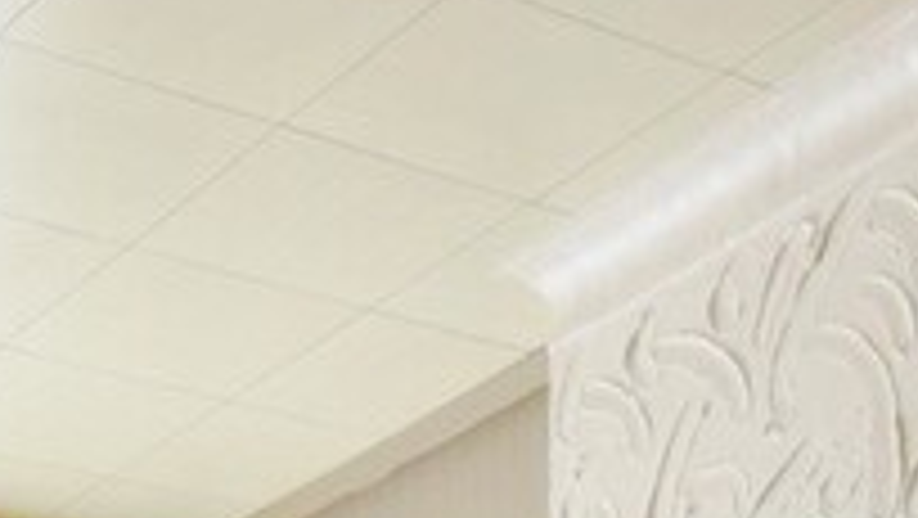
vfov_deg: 9.6
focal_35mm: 104
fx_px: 2533
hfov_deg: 20.5
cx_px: 461
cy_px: 1455
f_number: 5
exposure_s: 1/100
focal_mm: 10
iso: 400
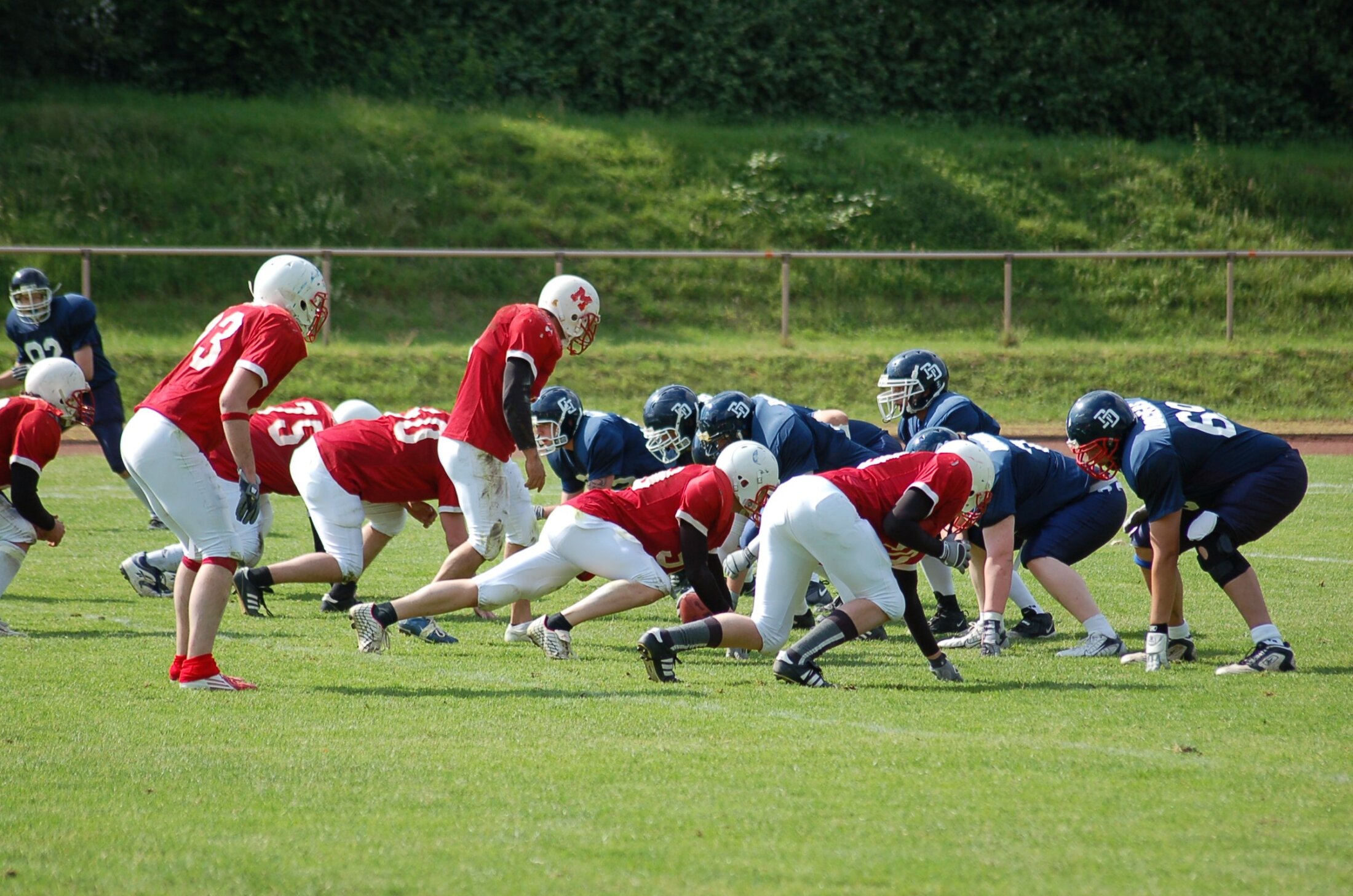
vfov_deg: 6.8
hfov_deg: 10.2
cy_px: 448
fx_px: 7596
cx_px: 676
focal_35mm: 202
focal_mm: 135
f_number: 4.5
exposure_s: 1/1000
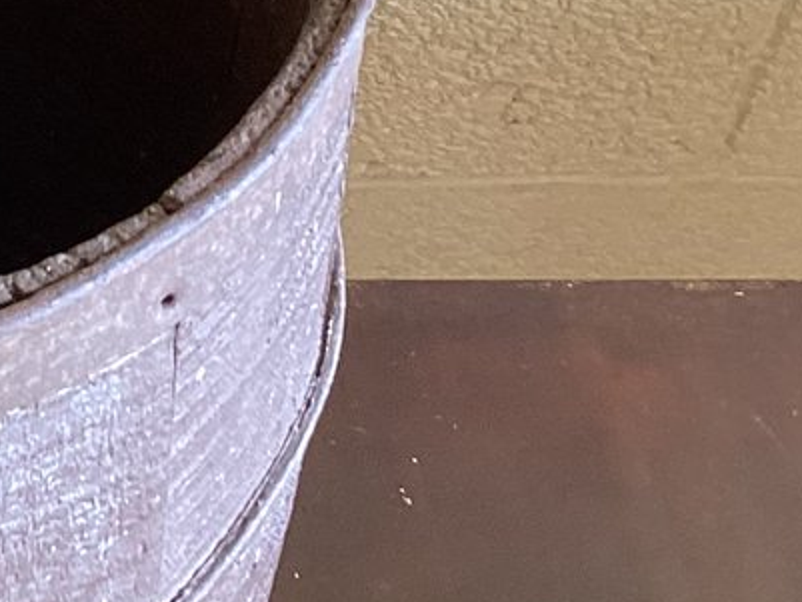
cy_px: -31
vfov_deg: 12.5
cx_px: -297
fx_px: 2712
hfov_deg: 15.8
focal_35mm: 117
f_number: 2.4
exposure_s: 1/60
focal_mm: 3.3
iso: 50
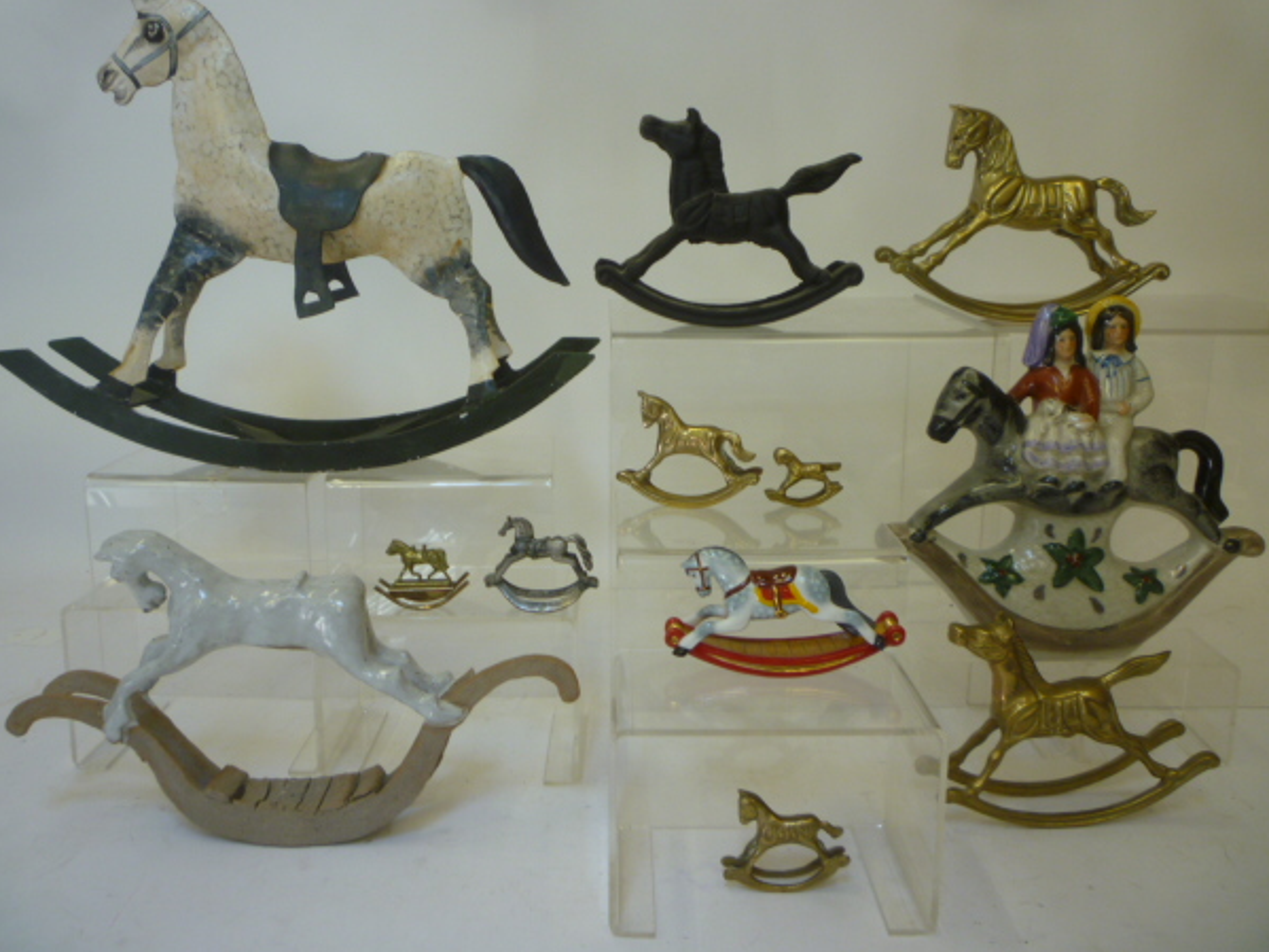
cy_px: 452
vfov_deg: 45.4
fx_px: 1136
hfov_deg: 58.3
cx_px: 597
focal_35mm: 31
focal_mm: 5.2
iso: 100
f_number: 3.3
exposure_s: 1/30
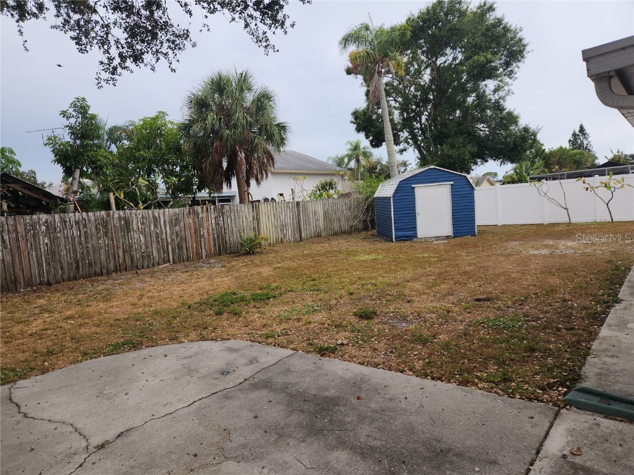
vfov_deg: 58.9
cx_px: 317
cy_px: 238
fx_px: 421
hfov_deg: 73.9
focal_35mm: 23
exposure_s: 1/619
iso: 20
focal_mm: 5.4
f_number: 1.8
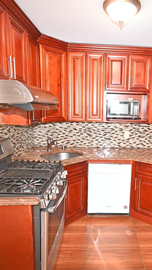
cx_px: 115
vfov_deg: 76.3
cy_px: 135
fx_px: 172
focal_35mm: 24
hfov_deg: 45.9
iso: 1250
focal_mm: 10
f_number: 4
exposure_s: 1/60
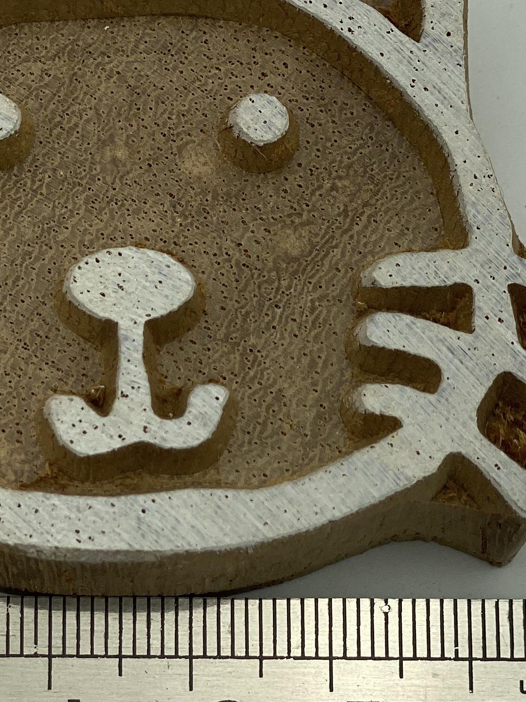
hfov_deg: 10.6
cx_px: 159
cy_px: 324
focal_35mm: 140
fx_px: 2837
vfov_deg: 14.1
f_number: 2
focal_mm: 6
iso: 20
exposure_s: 1/666
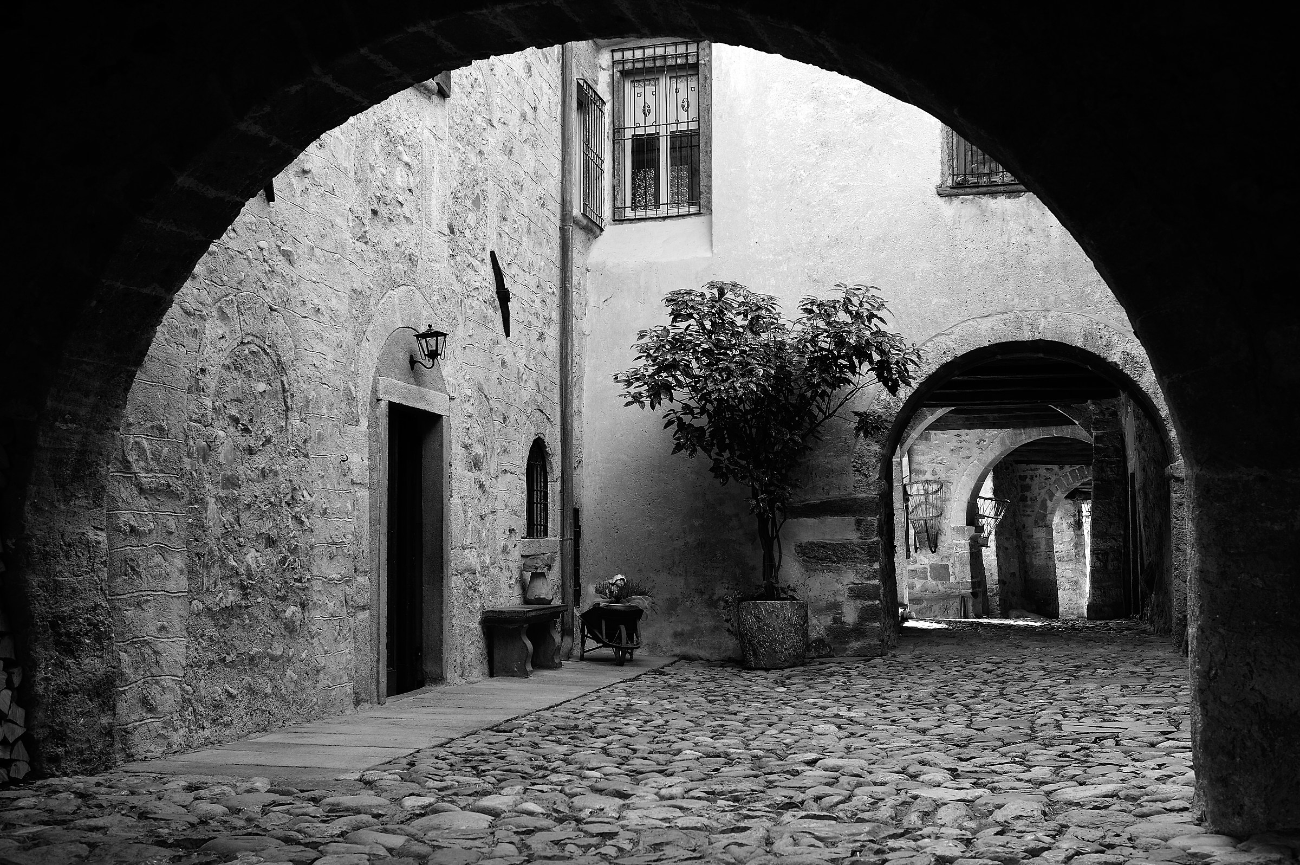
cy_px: 432
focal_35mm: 40
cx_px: 650
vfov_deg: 33.3
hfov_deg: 48.5
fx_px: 1443
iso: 200
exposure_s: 1/30
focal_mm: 40
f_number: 7.1
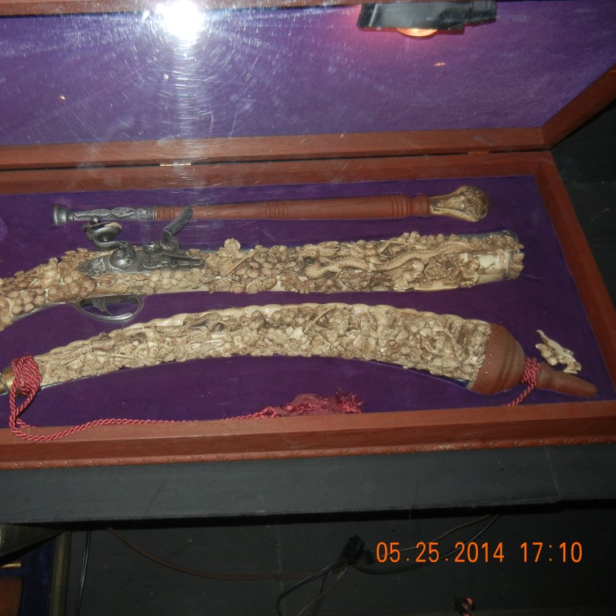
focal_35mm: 36
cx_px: 215
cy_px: 304
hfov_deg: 45.5
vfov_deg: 46.0
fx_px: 725
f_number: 3.5
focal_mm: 5.4
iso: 200
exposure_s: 1/30
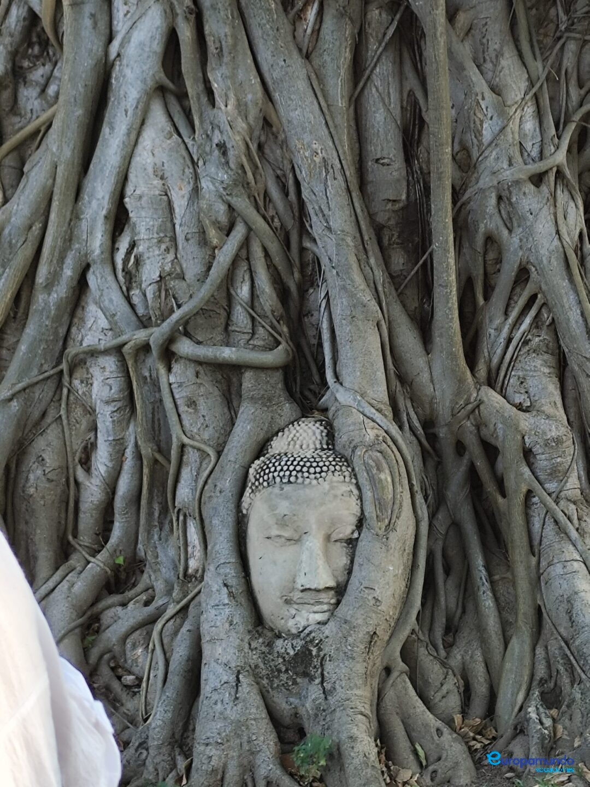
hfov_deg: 13.3
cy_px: 394
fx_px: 2523
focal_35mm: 111
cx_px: 295
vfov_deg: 17.7
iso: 50
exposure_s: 1/130
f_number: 1.65
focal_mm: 6.19
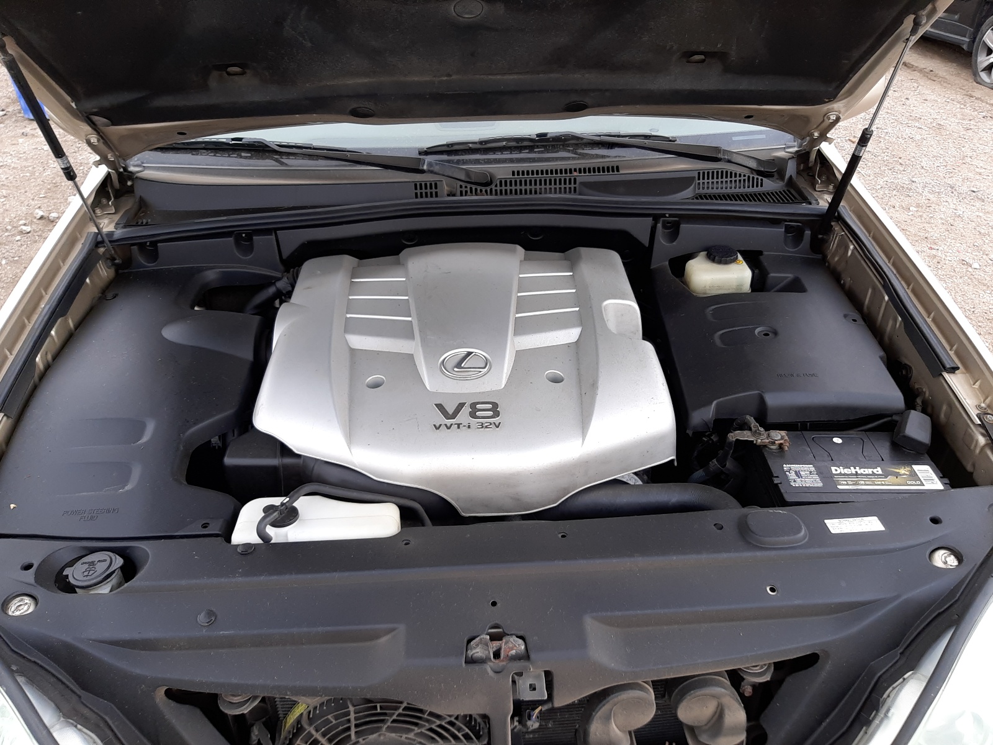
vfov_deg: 53.1
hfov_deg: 67.3
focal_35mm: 26
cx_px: 496
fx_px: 746
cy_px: 372
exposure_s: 1/143
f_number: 1.7
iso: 40
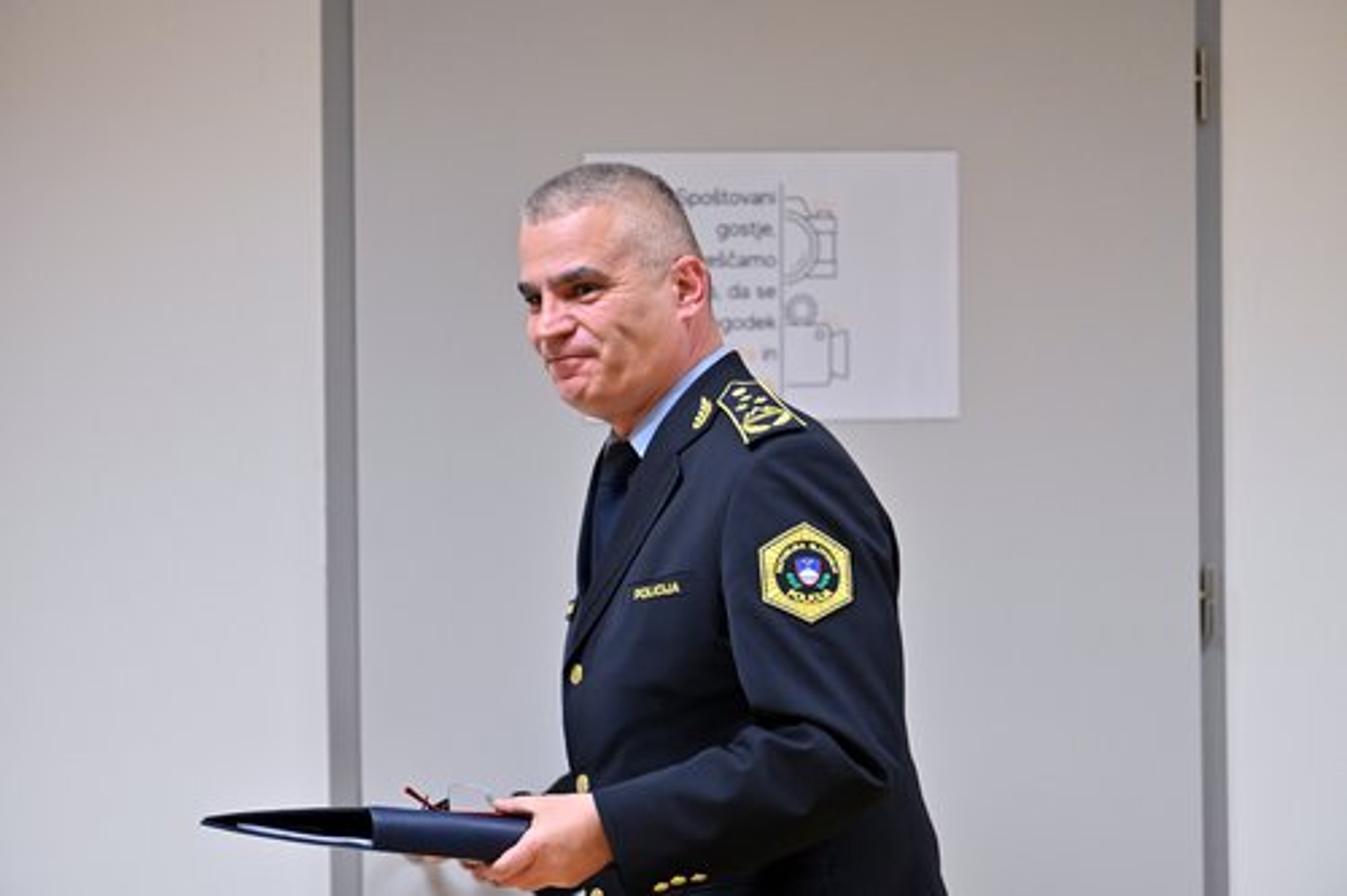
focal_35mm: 190
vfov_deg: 7.2
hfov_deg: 10.8
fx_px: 7106
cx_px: 674
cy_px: 448
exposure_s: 1/400
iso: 1600
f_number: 2.8
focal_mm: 190
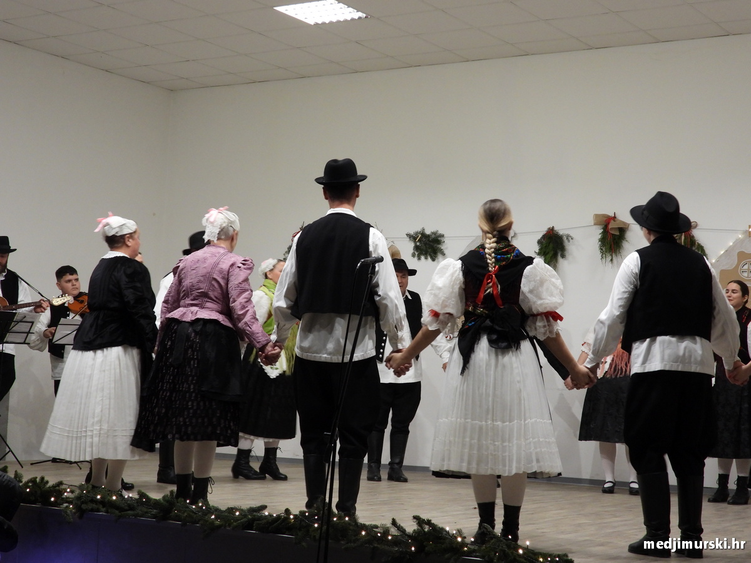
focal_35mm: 65
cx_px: 376
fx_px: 1410
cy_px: 282
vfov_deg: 22.6
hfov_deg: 29.8
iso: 400
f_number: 3.5
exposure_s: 1/30
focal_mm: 11.7
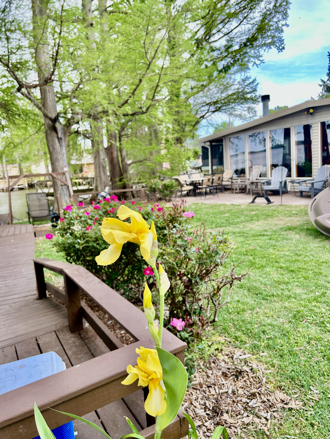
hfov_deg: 53.1
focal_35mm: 26
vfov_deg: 67.3
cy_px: 220
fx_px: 330
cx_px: 165
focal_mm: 5.7
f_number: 1.5
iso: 50
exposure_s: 1/165
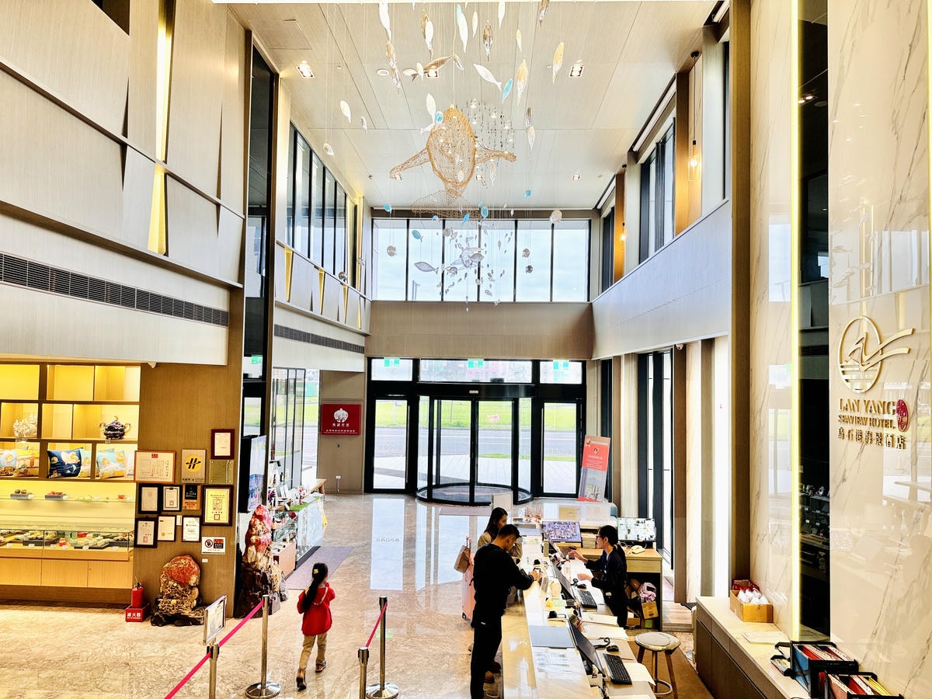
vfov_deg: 56.8
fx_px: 646
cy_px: 350
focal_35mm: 24
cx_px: 466
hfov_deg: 71.6
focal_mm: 6.76
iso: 125
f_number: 1.78
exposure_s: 1/60
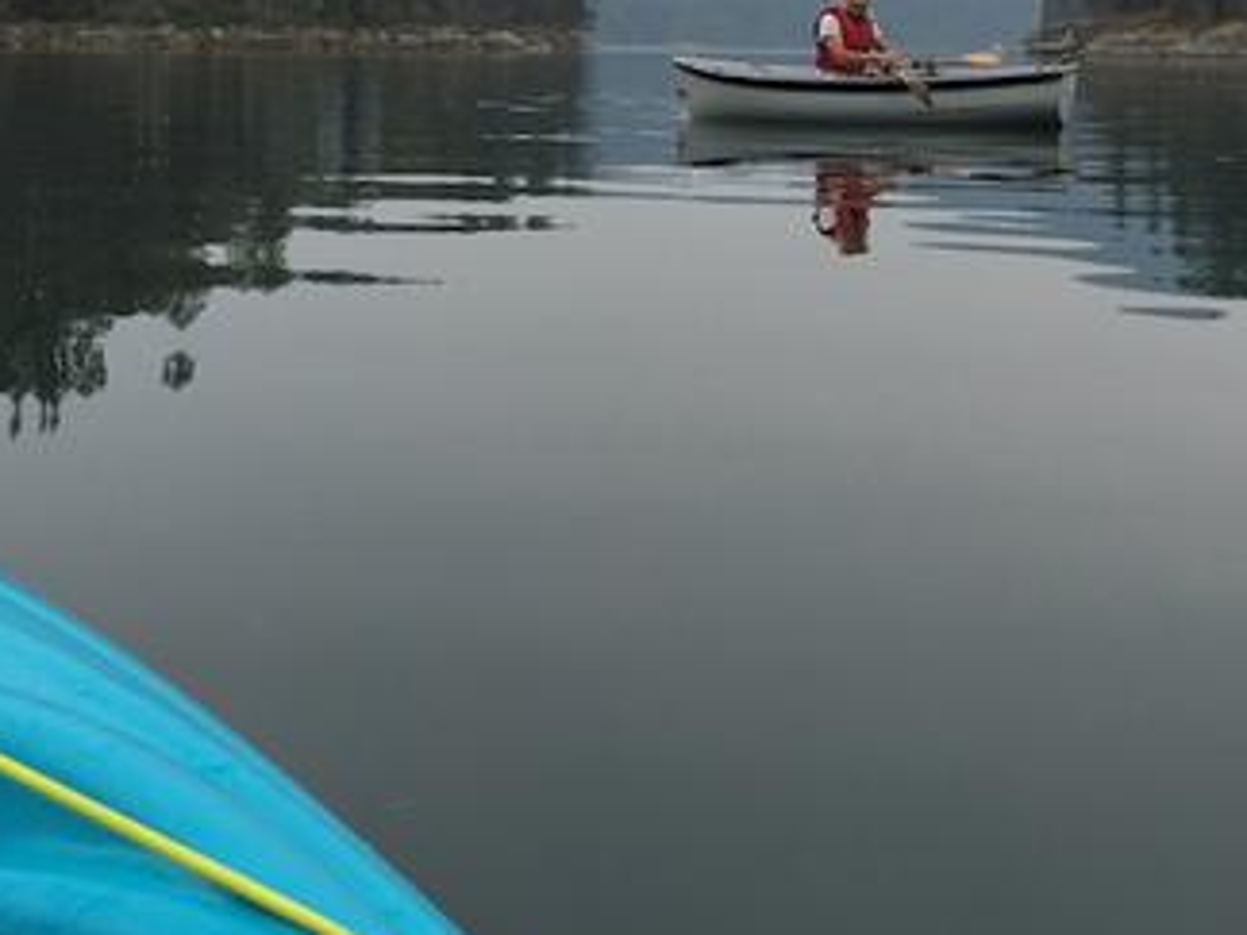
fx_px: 2125
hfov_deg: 32.6
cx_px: 762
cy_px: 21
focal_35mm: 59
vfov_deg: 23.8
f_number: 2.2
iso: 32
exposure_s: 1/488
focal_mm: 4.15
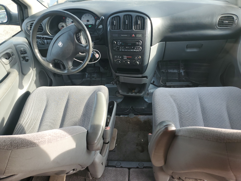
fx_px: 181
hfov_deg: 67.3
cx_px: 120
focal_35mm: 26
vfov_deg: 53.1
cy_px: 90
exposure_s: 1/185
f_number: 1.5
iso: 50
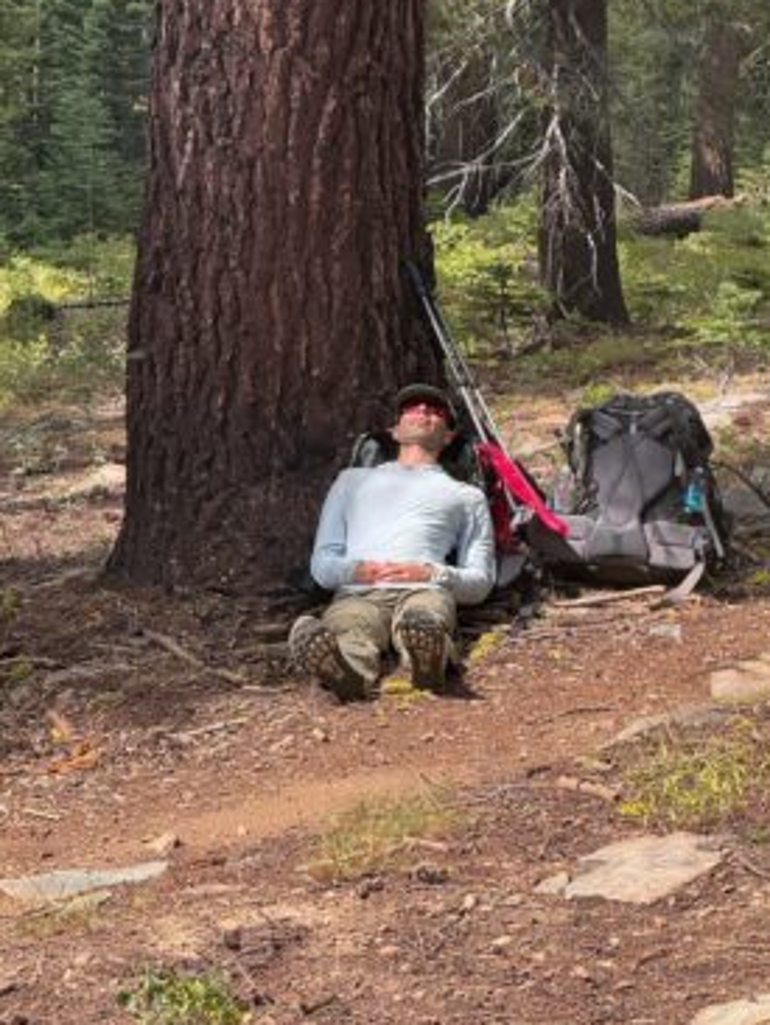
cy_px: 476
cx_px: 414
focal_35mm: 131
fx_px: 3881
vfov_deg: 15.0
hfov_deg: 11.3
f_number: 2.8
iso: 50
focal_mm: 15.66
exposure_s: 1/426
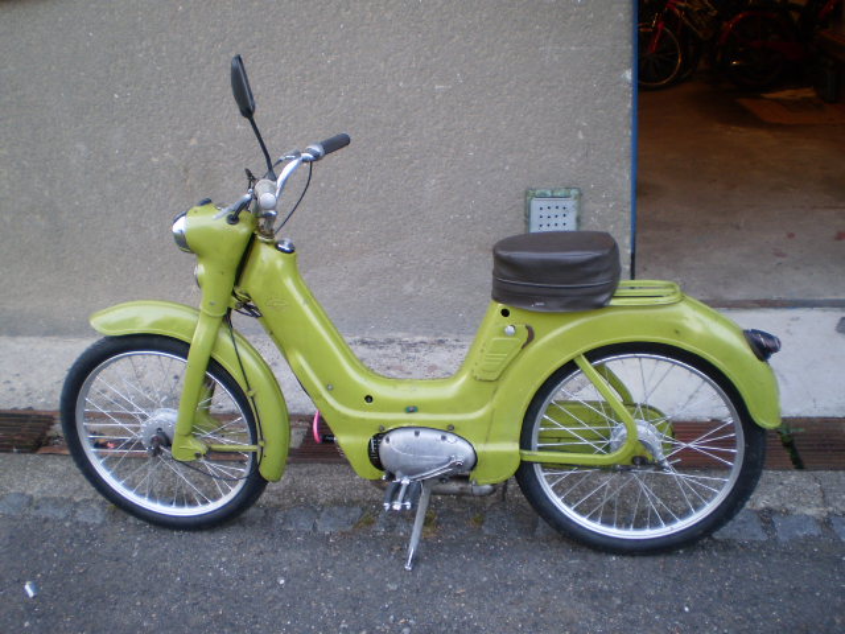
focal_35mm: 36
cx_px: 422
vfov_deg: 39.7
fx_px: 879
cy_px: 317
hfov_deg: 51.4
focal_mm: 6.3
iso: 100
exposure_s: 1/30
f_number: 3.1
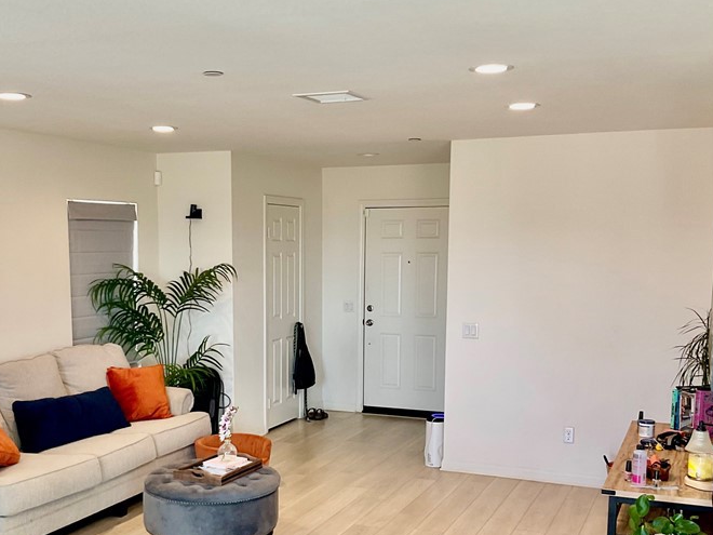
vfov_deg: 31.9
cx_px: 294
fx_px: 927
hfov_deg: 41.9
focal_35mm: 45
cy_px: 360
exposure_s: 1/60
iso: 40
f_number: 1.8
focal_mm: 3
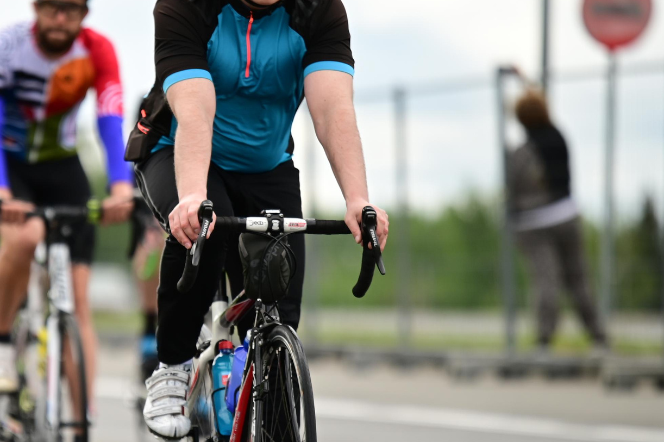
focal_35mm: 419
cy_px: 252
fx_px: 7723
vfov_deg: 3.3
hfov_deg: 4.9
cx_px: 130
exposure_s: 1/1600
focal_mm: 200
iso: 200
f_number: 2.8
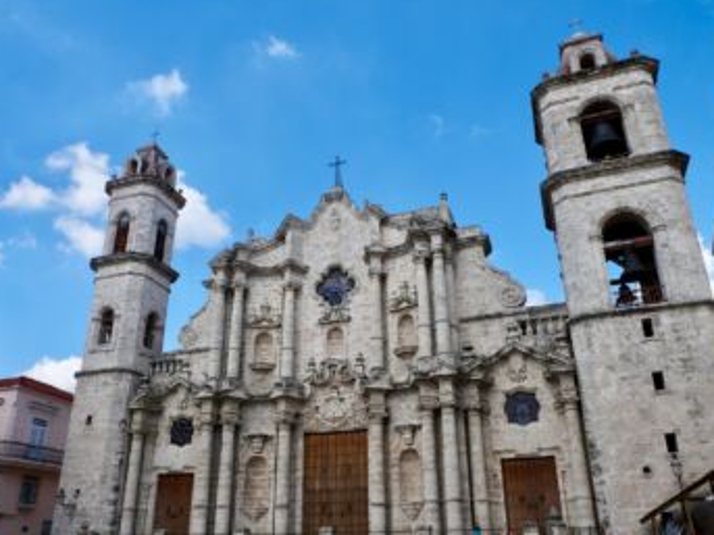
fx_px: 577
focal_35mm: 28
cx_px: 352
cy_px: 298
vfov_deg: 49.6
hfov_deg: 63.5
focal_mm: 12
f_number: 11
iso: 200
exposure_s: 1/200
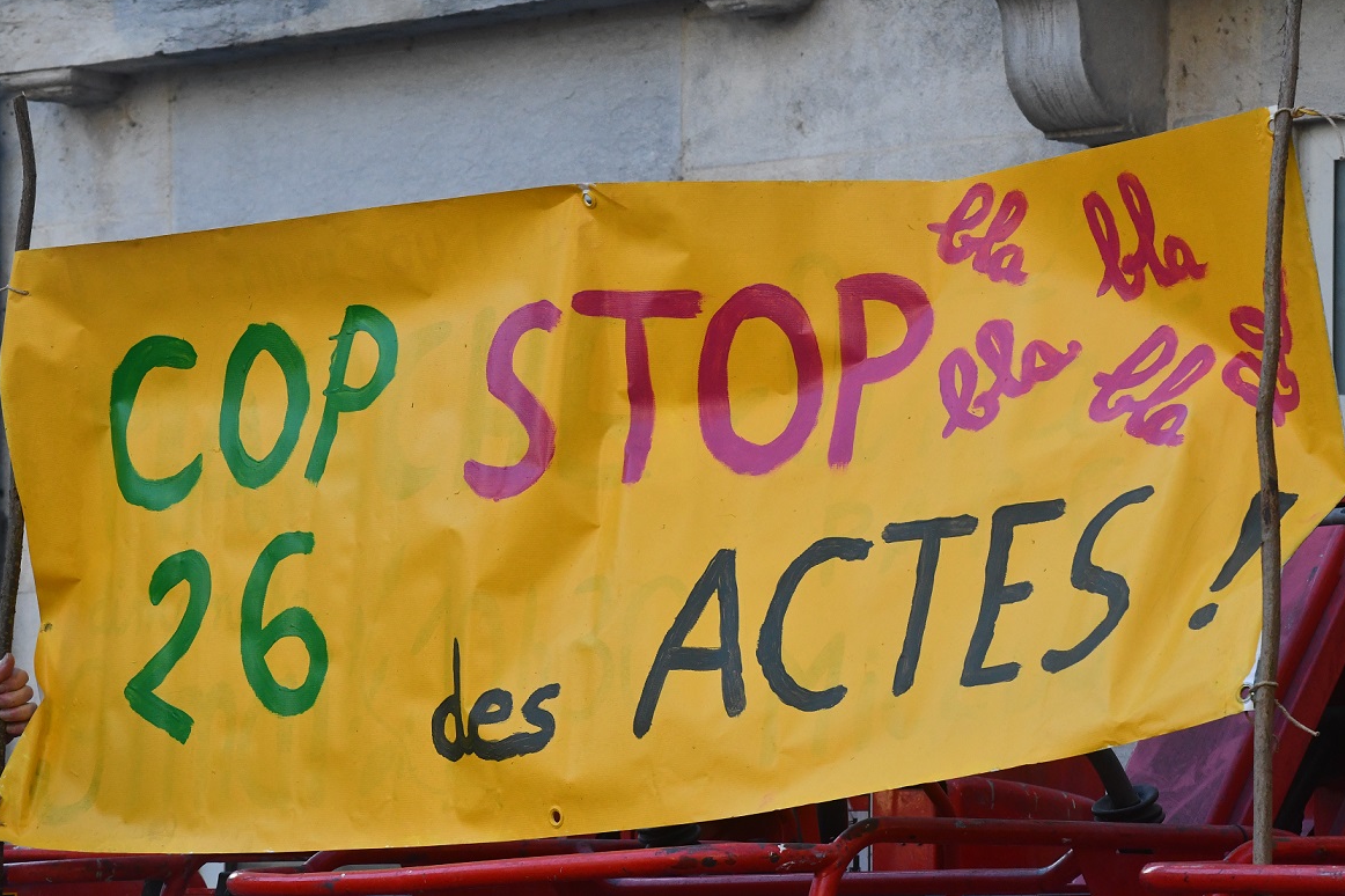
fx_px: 5191
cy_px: 446
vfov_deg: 9.9
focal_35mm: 139
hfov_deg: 14.8
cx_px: 674
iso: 2500
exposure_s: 1/640
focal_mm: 92
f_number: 13
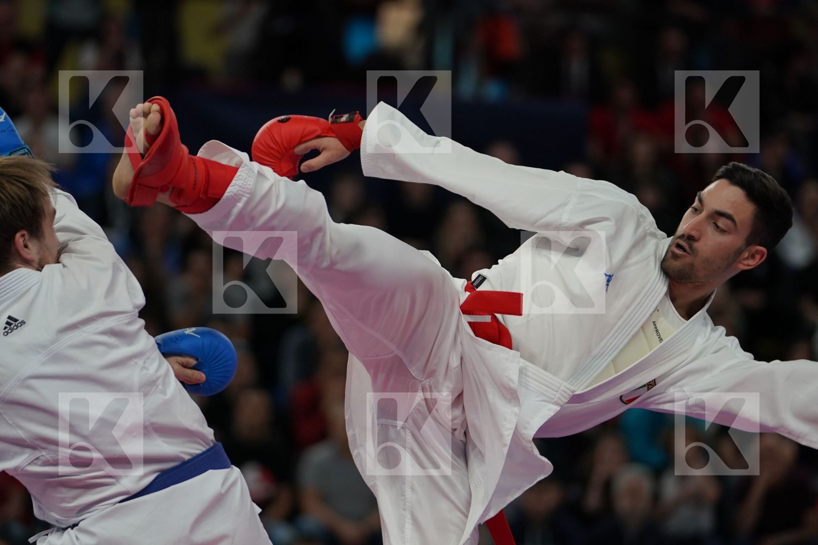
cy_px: 272
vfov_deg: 6.1
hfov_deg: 9.1
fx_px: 5112
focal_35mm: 225
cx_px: 409
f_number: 2.8
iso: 1000
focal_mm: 150
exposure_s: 1/1000
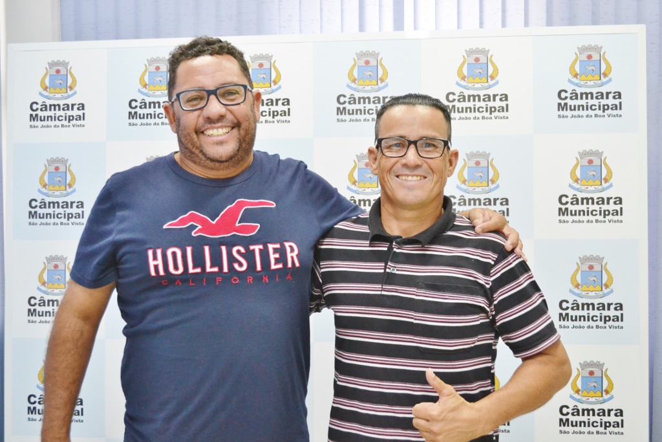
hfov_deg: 43.6
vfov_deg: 29.9
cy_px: 221
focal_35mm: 45
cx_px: 331
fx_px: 828
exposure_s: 1/100
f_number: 4.8
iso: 1600
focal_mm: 30
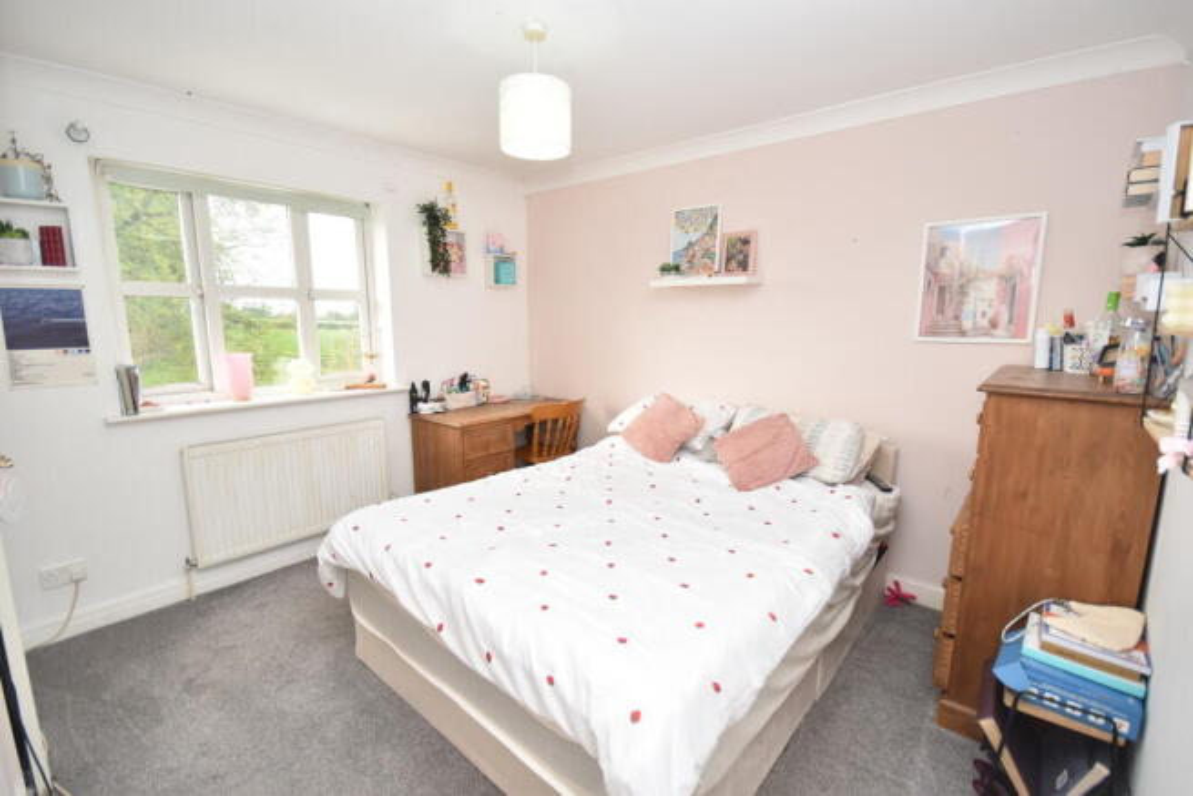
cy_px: 398
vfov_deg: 77.4
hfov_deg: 100.4
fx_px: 497
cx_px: 596
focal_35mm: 15
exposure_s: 1/200
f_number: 5
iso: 720
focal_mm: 10
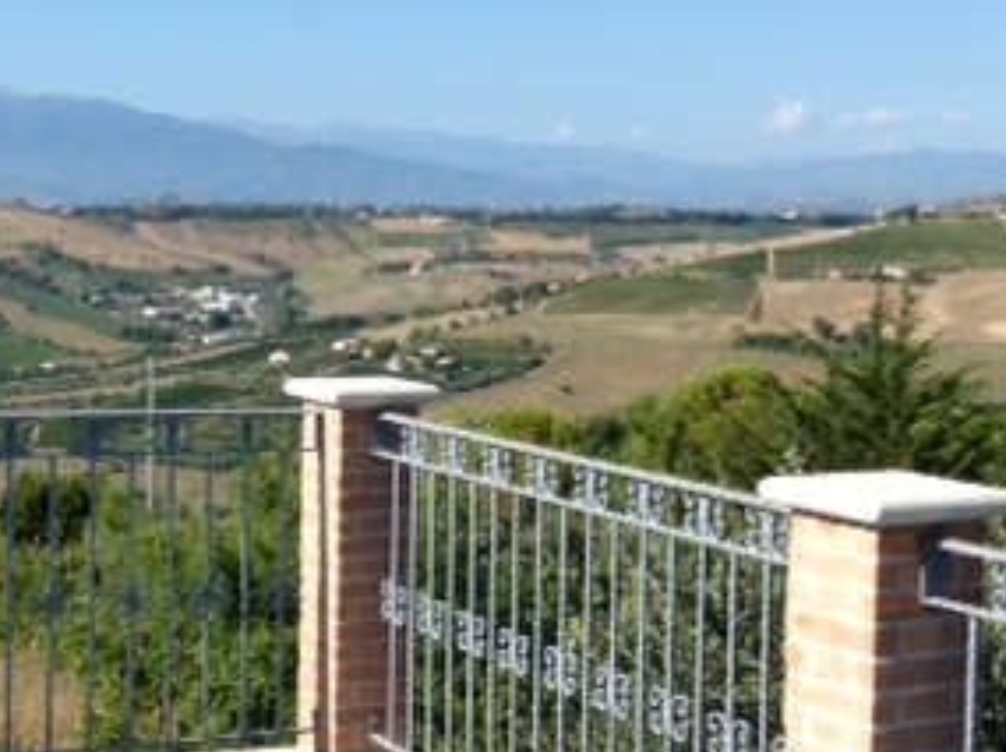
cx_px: 293
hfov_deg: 26.1
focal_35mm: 74
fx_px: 2148
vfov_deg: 19.9
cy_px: 392
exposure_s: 1/1016
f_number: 2.4
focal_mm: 3.3
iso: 32
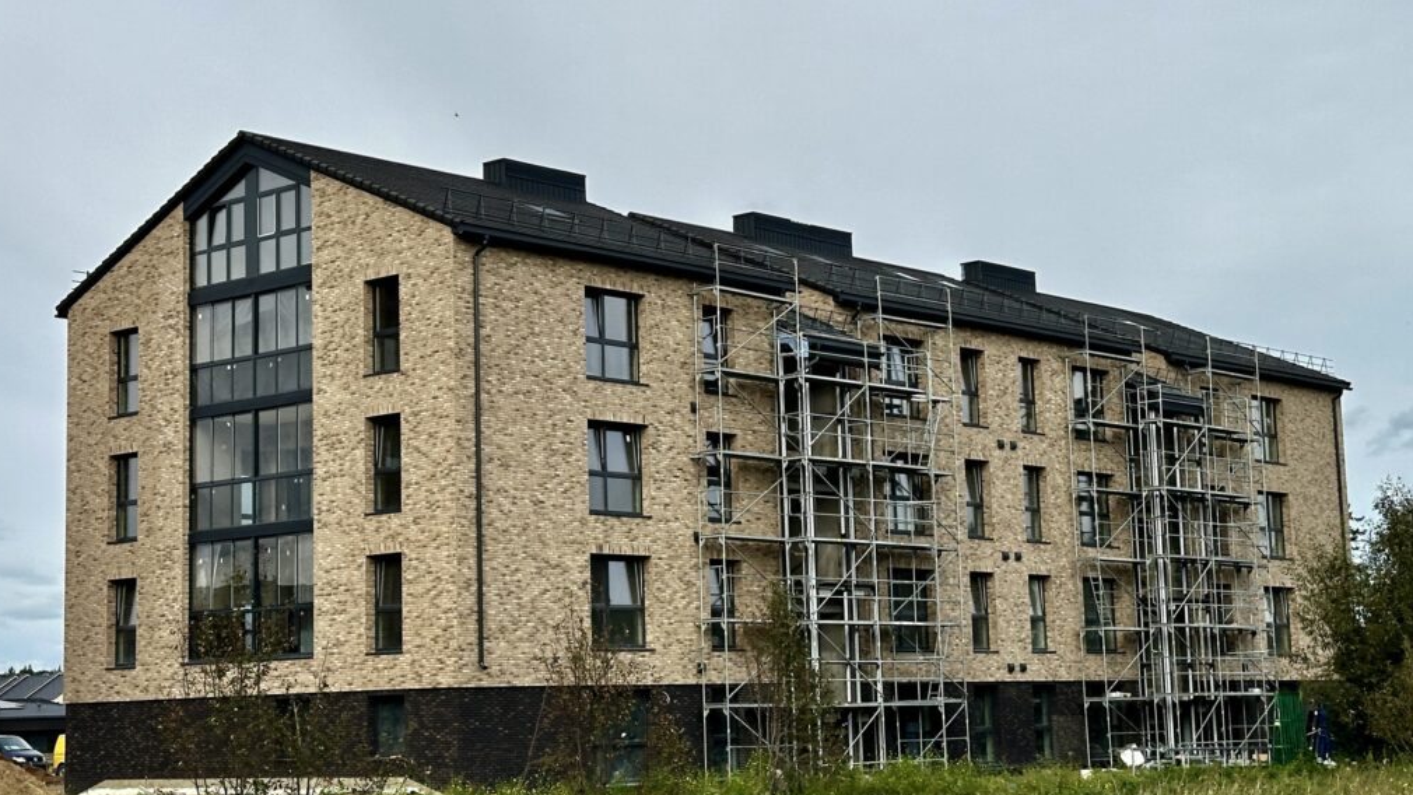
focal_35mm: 53
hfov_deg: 39.2
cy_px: 424
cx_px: 698
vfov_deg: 22.6
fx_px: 1986
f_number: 1.78
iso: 64
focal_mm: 6.86
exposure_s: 1/3472
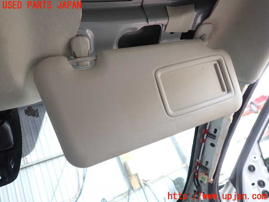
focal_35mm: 25
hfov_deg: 69.4
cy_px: 101
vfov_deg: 54.9
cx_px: 134
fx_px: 194
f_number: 2
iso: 100
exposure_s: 1/60
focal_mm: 4.5
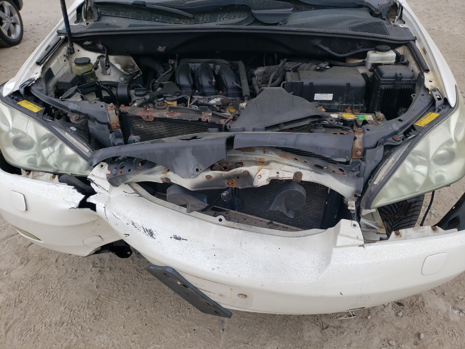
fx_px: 349
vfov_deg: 53.1
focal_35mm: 26
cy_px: 174
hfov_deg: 67.3
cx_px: 232
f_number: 1.5
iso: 50
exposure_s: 1/1429
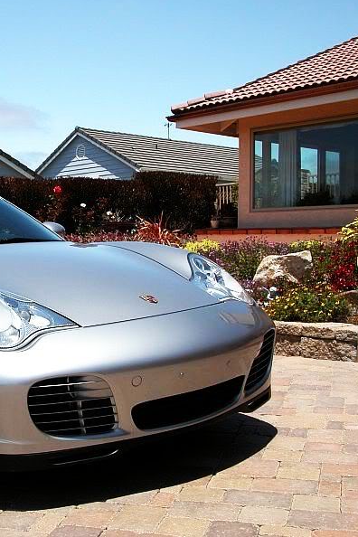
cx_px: 14
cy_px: 267
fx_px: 731
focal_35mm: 49
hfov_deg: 26.3
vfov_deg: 40.3
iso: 100
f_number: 7.1
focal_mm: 8.9
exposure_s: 1/380
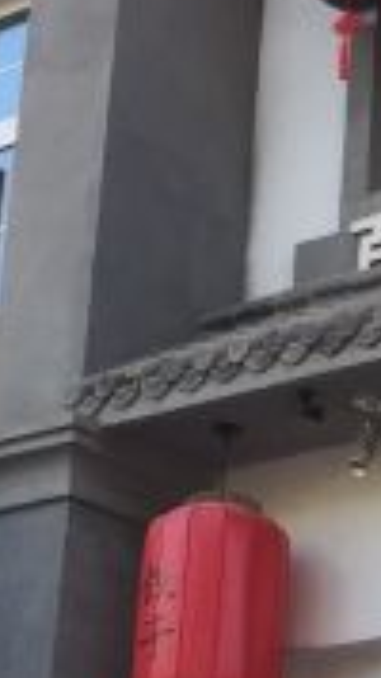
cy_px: 602
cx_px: 718
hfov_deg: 9.3
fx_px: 2229
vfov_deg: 17.1
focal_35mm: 124
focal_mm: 4.15
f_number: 2.2
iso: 32
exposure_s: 1/211
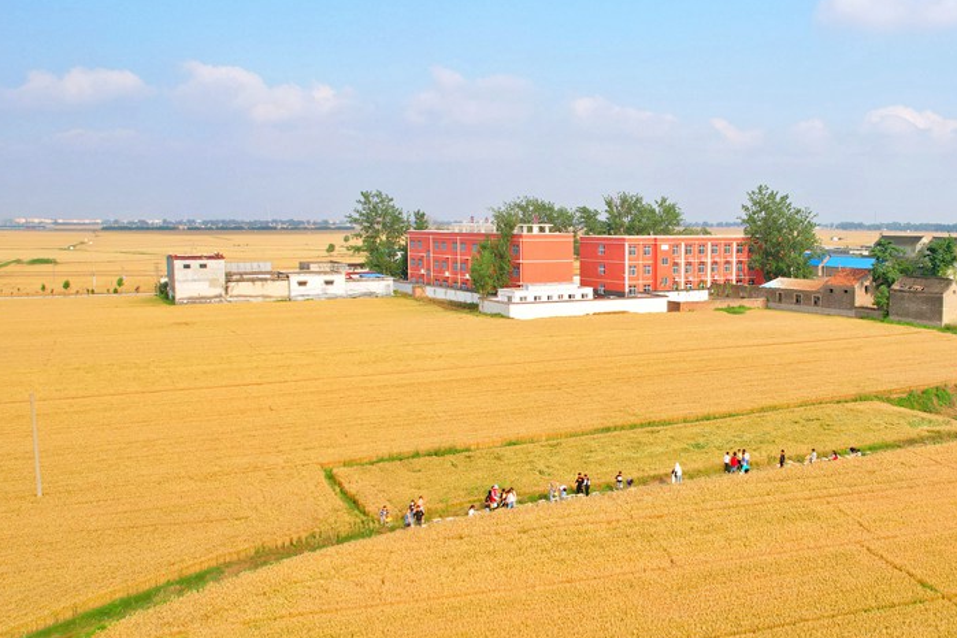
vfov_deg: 38.9
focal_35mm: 34
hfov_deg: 54.0
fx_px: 904
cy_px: 331
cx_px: 682
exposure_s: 1/2000
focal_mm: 8.38
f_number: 2.8
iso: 100
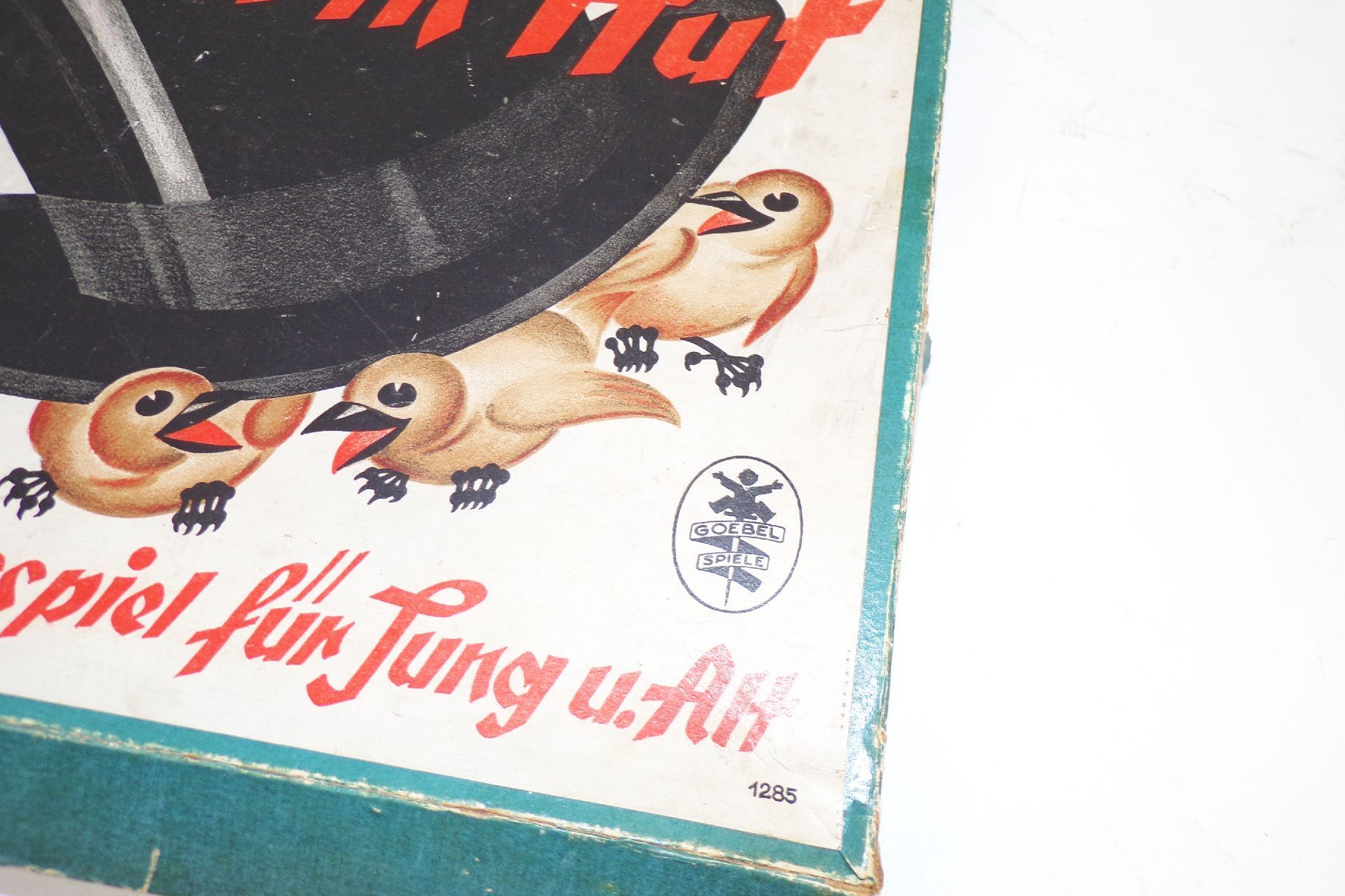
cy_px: 492
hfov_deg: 71.5
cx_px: 673
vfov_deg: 51.2
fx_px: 934
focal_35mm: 25
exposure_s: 1/50
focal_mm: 4.3
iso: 80
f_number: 3
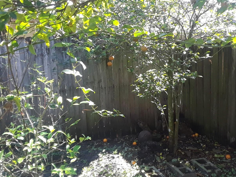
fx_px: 273
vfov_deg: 35.9
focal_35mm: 40
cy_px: 83
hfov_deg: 46.7
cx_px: 132
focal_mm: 2.47
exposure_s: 1/120
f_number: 1.9
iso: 50
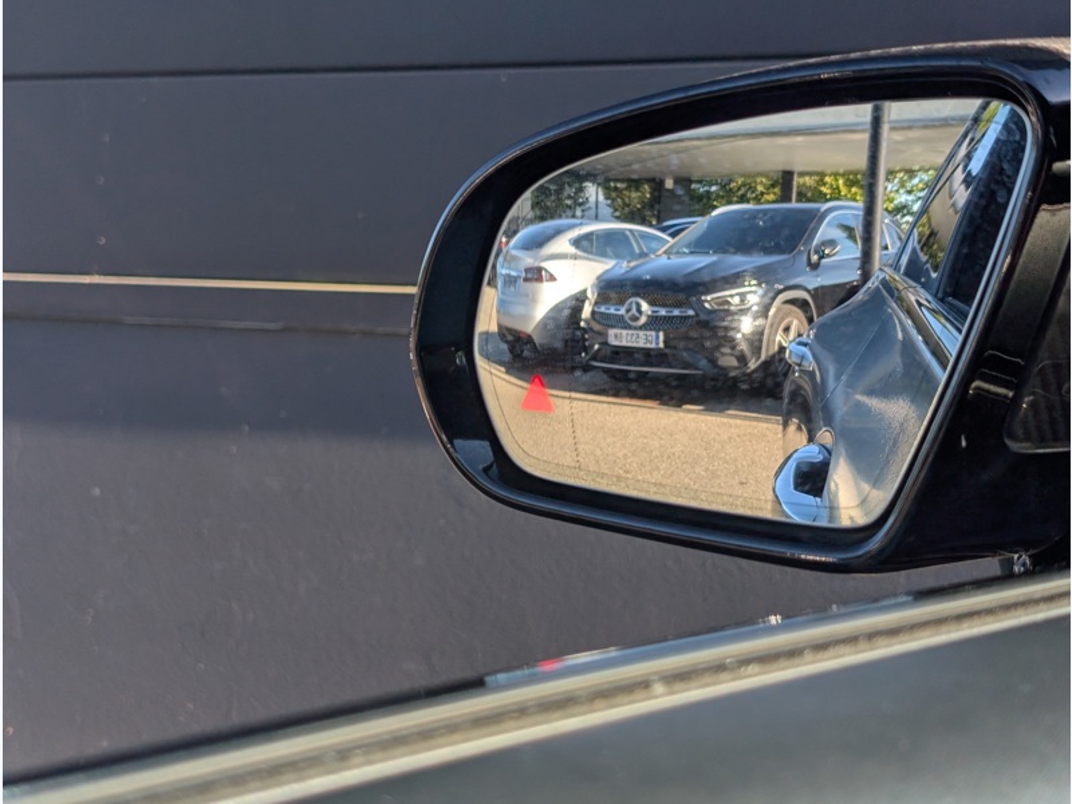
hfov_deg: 38.9
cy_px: 402
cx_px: 536
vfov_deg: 29.7
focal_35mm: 49
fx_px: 1517
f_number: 1.68
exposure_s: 1/519
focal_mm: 6.9
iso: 30
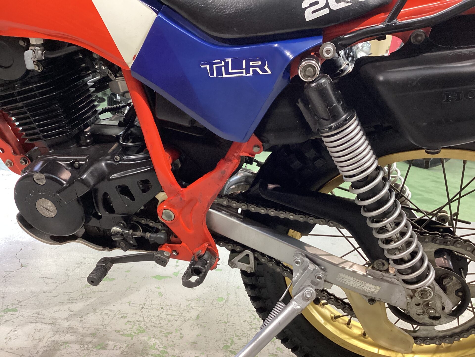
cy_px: 178
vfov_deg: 45.4
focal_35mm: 31
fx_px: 425
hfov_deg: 58.4
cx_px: 238
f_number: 2.4
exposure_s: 1/60
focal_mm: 3.3
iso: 250
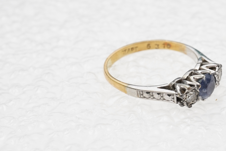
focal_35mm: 88
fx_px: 552
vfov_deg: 15.5
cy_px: 104
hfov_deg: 22.8
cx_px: 185
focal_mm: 30
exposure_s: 1/125
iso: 500
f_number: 20
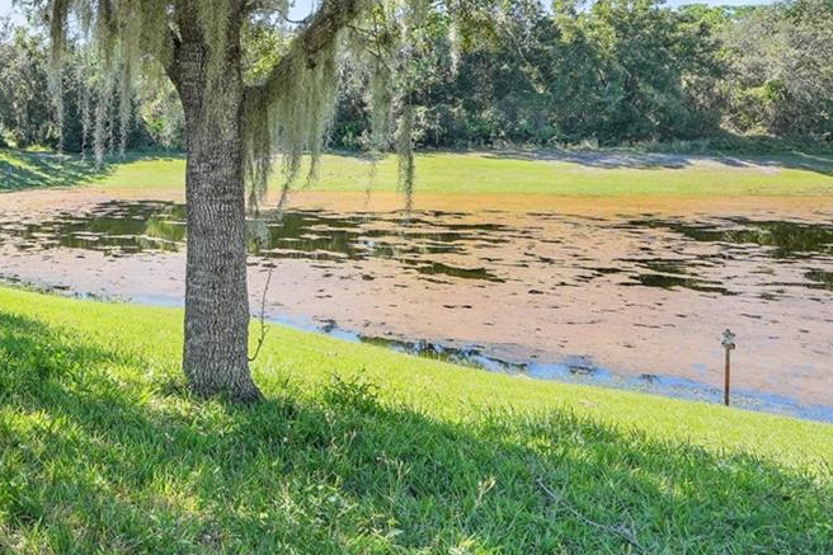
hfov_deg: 41.1
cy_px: 126
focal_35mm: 39
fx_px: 902
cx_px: -52
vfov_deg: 33.4
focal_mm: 16
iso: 250
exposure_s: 1/20
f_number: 9
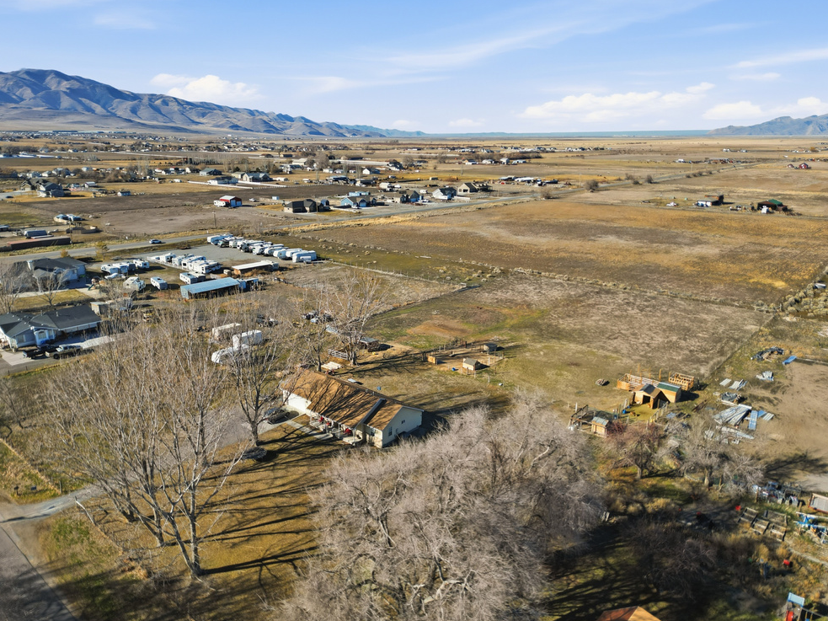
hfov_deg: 69.4
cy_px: 319
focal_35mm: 25
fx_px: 598
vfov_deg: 54.9
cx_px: 398
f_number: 1.7
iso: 130
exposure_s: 1/4000
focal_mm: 6.7
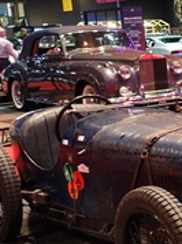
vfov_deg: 21.6
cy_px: 129
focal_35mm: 91
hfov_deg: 13.7
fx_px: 639
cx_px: 367
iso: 400
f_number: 2.5
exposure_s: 1/30
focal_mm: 10.33
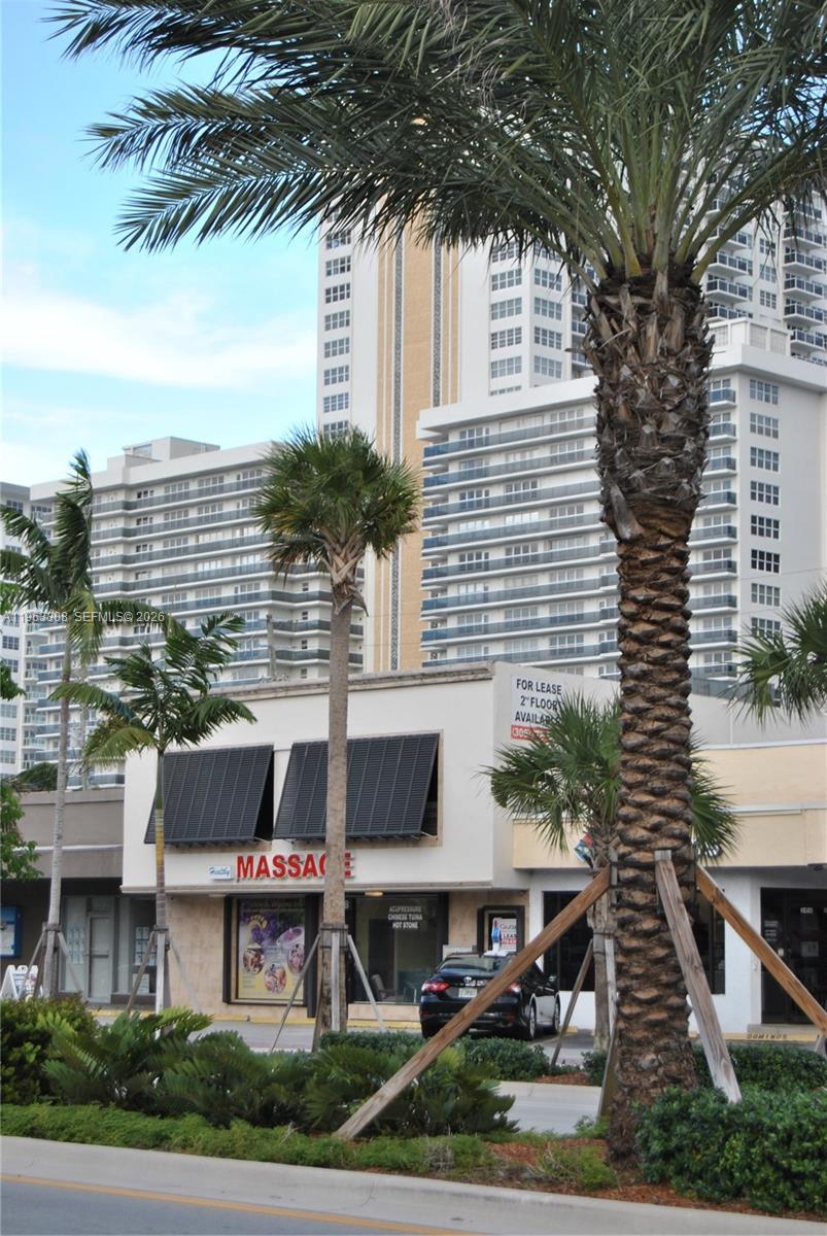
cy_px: 618
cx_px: 414
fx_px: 2474
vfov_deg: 28.0
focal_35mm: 72
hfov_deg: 19.0
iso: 100
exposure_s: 1/200
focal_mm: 48
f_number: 6.3
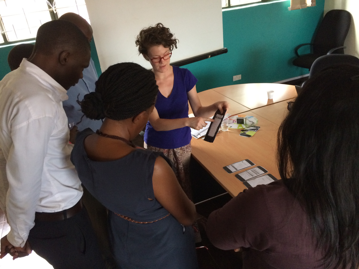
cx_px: 180
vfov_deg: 46.8
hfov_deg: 60.0
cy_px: 134
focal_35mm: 30
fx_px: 311
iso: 320
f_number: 2.2
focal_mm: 4.12
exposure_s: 1/30
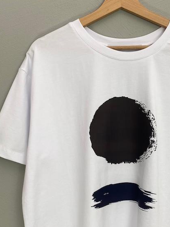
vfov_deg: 41.0
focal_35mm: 46
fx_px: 301
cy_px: 137
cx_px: 123
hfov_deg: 31.1
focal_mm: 4.25
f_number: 1.8
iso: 40
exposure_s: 1/100
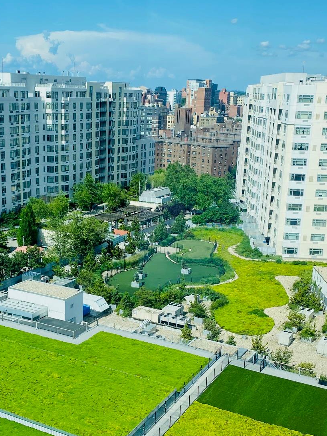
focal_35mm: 48
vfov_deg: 39.5
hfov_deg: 30.1
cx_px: 116
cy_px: 254
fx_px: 605
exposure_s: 1/1927
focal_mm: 4.25
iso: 32
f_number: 1.8
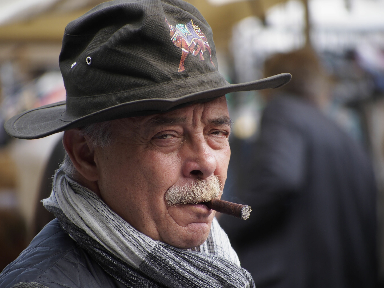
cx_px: 192
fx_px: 4448
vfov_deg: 3.7
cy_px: 144
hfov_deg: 4.9
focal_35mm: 401
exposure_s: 1/320
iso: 320
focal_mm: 200
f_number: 5.6
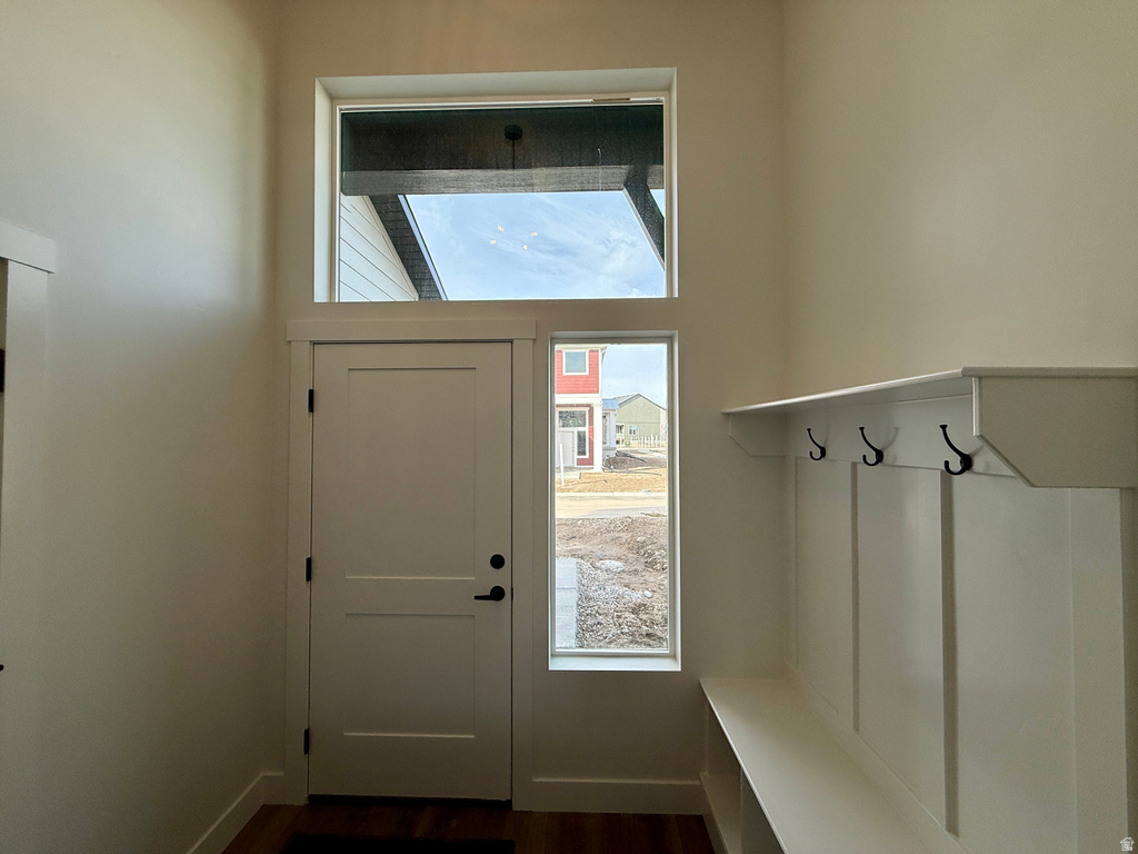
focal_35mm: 14
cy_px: 427
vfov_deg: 85.7
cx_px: 569
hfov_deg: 102.1
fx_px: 460
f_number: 2.2
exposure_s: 1/502
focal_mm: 2.22
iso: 64
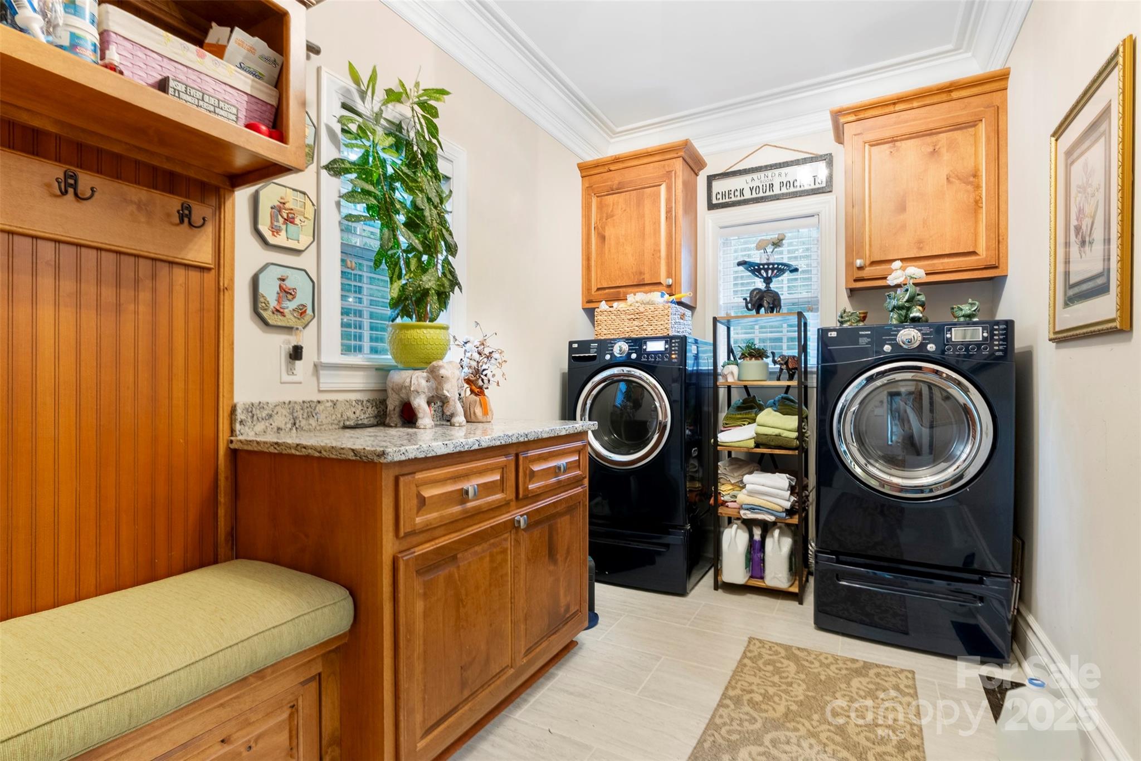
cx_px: 570
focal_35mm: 16
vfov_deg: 73.8
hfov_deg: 96.7
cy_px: 380
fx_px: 507
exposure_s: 2.5
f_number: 9
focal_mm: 16
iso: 200
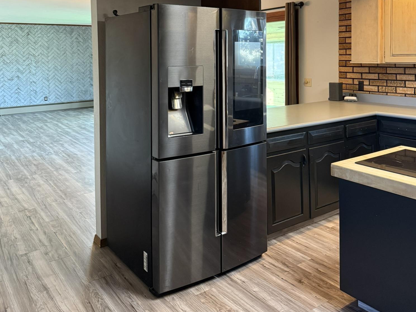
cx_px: 210
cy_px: 64
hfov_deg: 55.3
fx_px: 397
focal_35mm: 33
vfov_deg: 41.2
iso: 400
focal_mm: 6.76
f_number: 1.78
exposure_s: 1/60
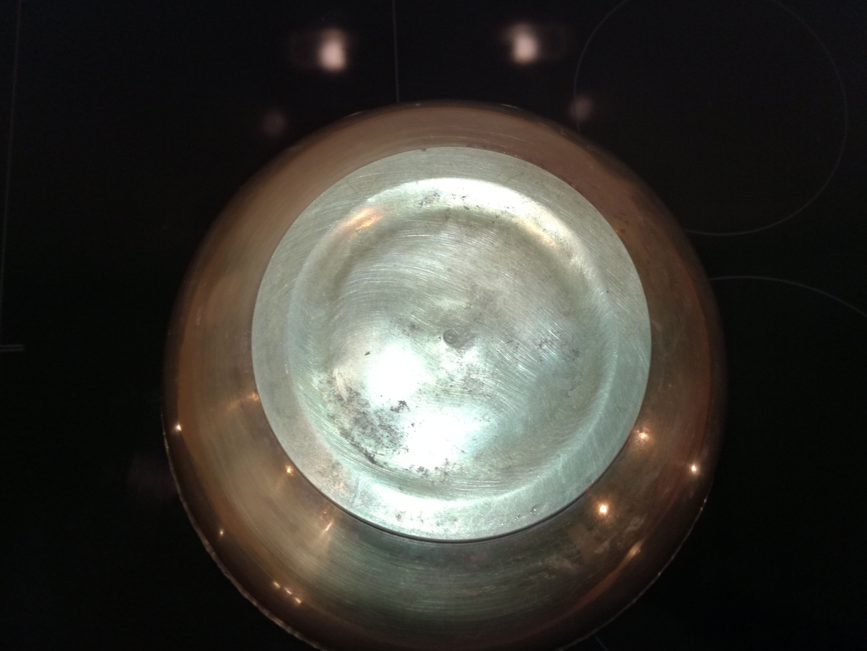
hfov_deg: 63.4
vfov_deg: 49.7
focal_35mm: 28
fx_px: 701
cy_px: 335
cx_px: 445
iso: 80
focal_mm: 3.79
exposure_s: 1/33.3
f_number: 2
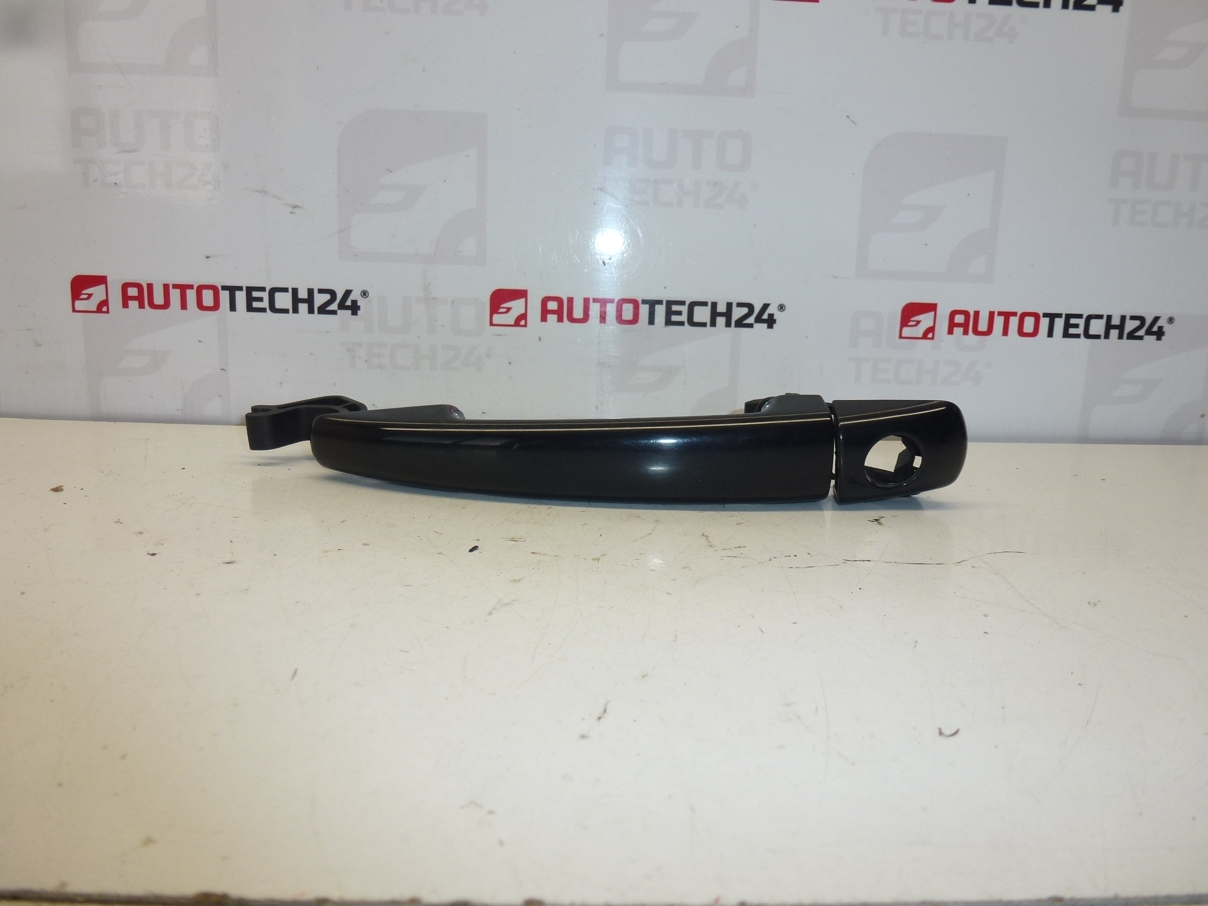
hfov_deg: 71.6
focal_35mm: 24
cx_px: 604
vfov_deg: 56.8
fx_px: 838
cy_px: 453
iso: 100
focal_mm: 4.3
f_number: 3.3
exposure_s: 1/125
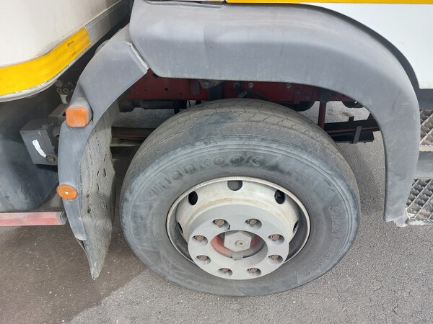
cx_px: 216
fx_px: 313
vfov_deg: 54.9
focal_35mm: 25
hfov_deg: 69.4
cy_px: 162
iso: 25
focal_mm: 5.23
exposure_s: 1/214
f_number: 1.8
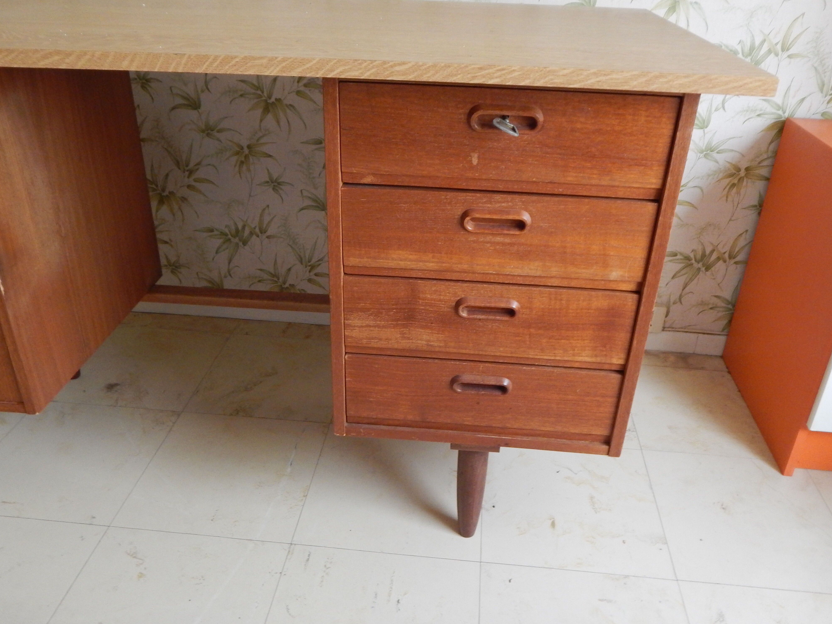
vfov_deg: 48.2
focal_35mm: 29
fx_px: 697
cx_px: 414
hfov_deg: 61.7
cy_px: 292
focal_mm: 4.5
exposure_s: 1/20
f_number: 3.1
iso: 400
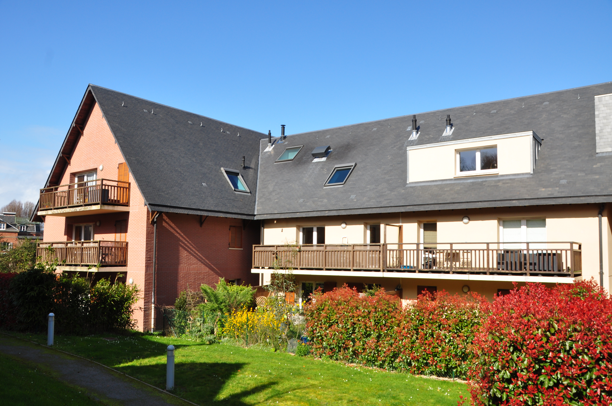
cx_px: 306
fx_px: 535
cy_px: 203
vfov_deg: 41.6
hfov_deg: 59.6
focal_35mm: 32
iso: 200
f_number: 10
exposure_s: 1/250
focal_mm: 21
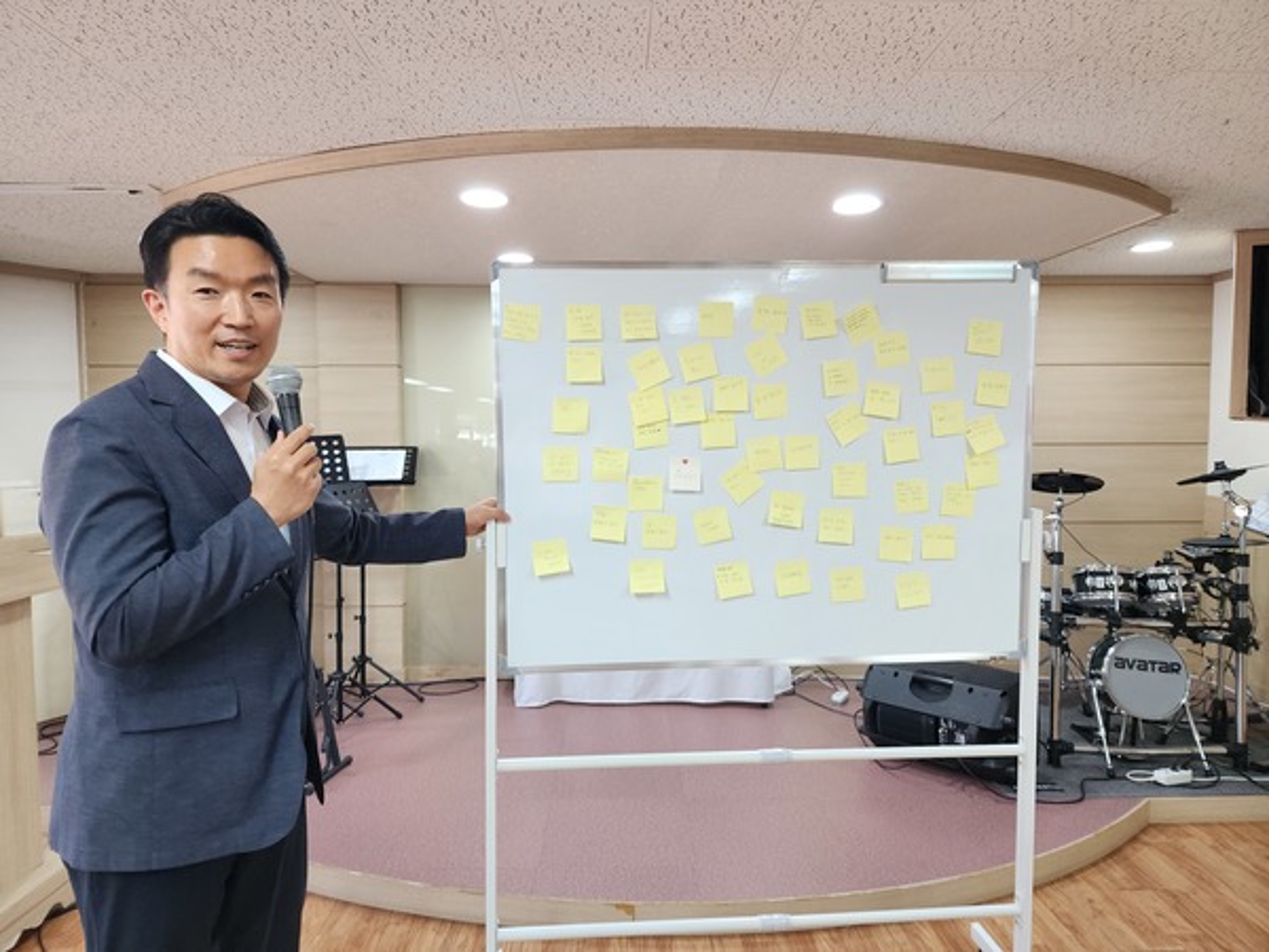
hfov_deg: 73.9
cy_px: 476
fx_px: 843
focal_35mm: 23
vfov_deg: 58.9
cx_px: 634
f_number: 1.8
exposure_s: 1/120
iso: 200
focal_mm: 6.4
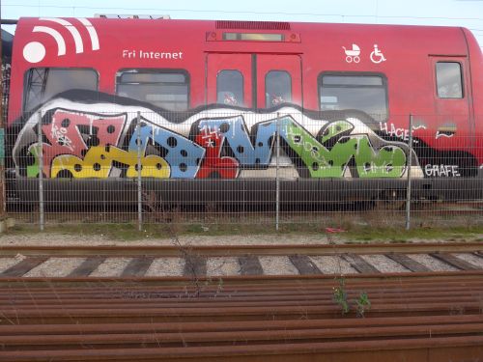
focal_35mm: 31
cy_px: 181
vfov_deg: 45.4
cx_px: 242
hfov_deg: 58.4
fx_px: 433
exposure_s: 1/125
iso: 80
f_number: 2.8
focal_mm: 6.5
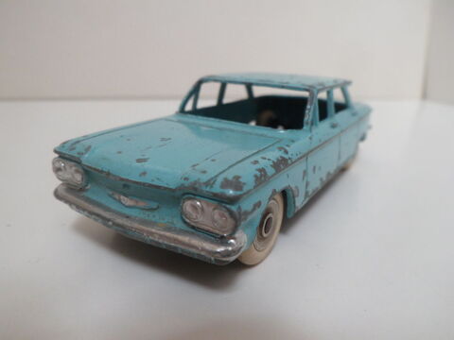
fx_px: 354
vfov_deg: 51.4
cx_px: 227
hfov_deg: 65.3
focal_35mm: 27
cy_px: 170
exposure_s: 1/30
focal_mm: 4.9
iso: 100
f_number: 3.3
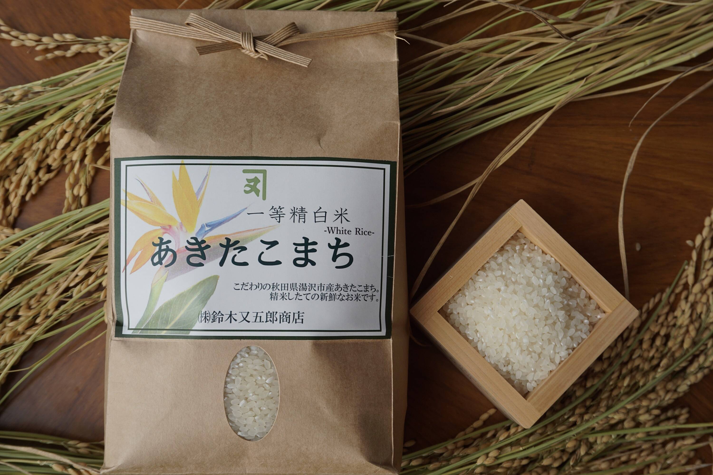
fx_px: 713
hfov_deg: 53.1
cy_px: 238
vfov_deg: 36.9
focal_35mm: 36
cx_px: 356
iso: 100
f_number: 6.3
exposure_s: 1/200
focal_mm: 24
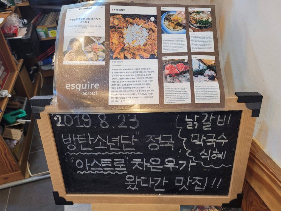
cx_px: 140
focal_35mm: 26
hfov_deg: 67.3
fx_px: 211
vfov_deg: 53.1
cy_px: 106
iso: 160
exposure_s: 1/40
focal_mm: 5.4
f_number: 1.8
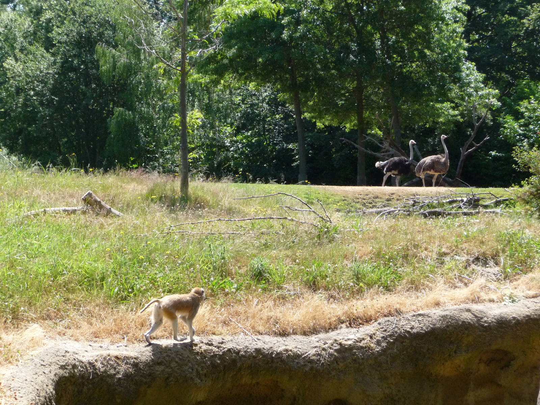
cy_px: 202
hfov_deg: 17.6
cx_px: 270
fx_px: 1747
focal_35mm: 112
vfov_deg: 13.2
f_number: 4.7
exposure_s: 1/500
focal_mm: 19.1
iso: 320
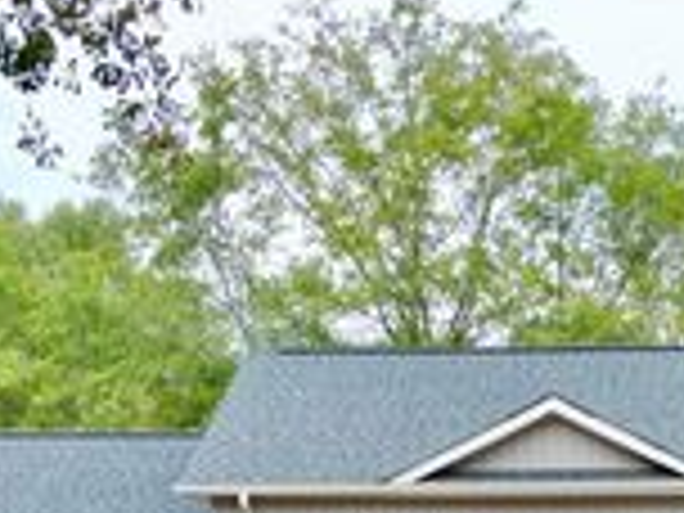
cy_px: 776
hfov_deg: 24.5
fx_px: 1561
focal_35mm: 79
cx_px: 495
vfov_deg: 16.9
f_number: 1.7
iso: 200
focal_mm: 6.72
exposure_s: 1/1600
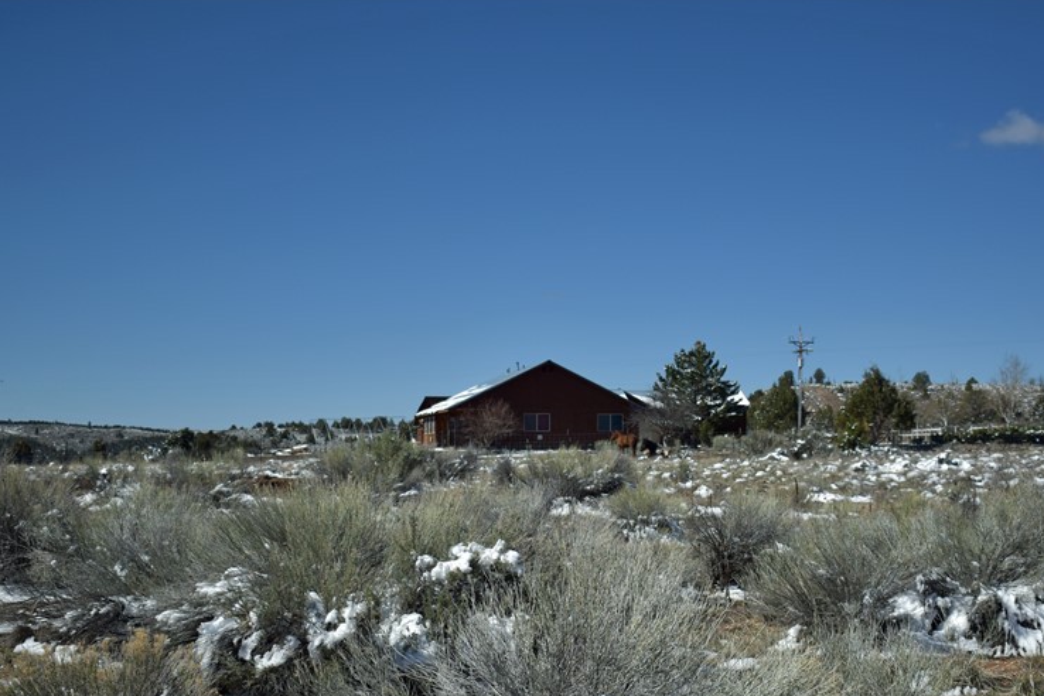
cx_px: 608
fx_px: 1537
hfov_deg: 37.4
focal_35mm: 53
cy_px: 497
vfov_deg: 25.3
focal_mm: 24
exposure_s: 1/2000
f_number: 4
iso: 100
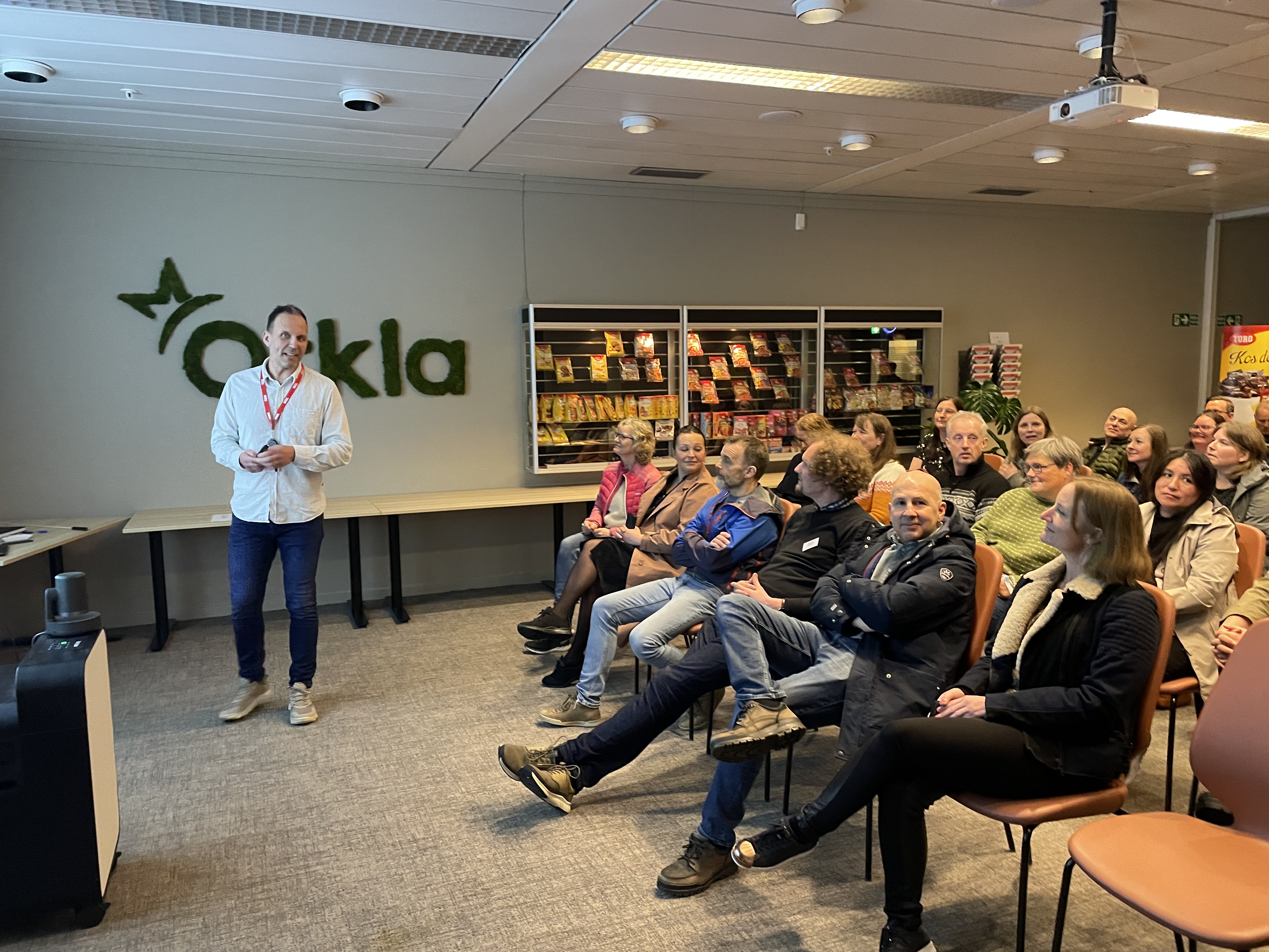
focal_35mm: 26
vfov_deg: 53.1
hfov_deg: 67.3
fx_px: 953
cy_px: 476
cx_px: 634
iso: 400
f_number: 1.6
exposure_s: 1/33
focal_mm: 4.2
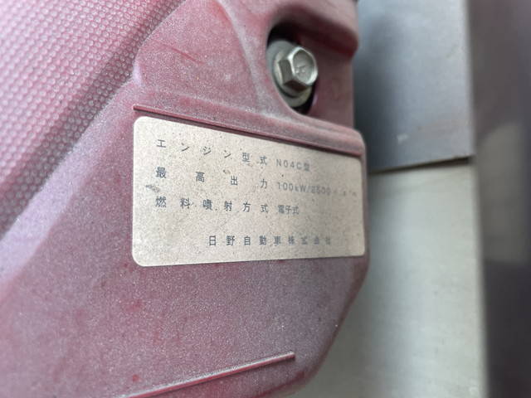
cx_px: 266
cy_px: 199
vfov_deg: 53.1
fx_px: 399
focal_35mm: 26
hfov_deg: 67.3
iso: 100
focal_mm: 4.2
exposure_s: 1/121
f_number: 1.6
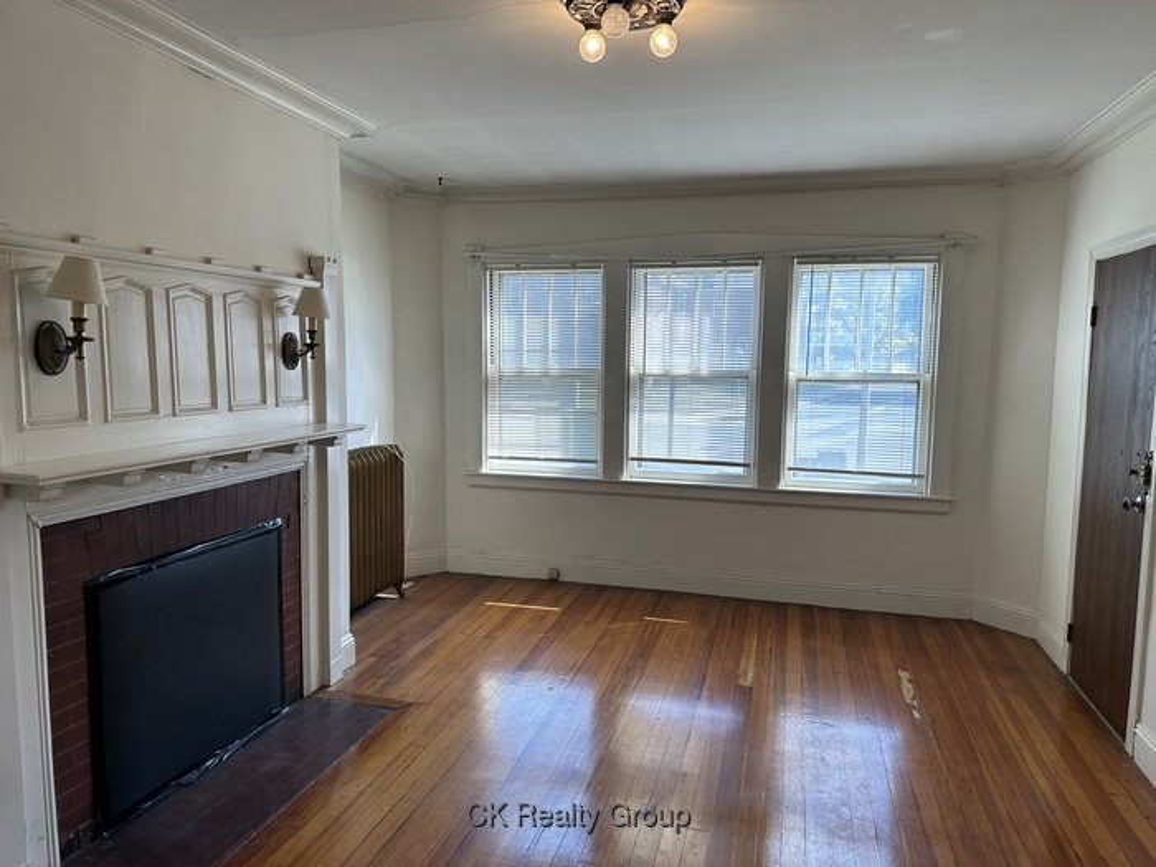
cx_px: 578
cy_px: 434
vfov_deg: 56.8
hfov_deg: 71.6
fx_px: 801
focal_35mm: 24
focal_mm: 6.86
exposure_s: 1/197
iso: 80
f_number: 1.78
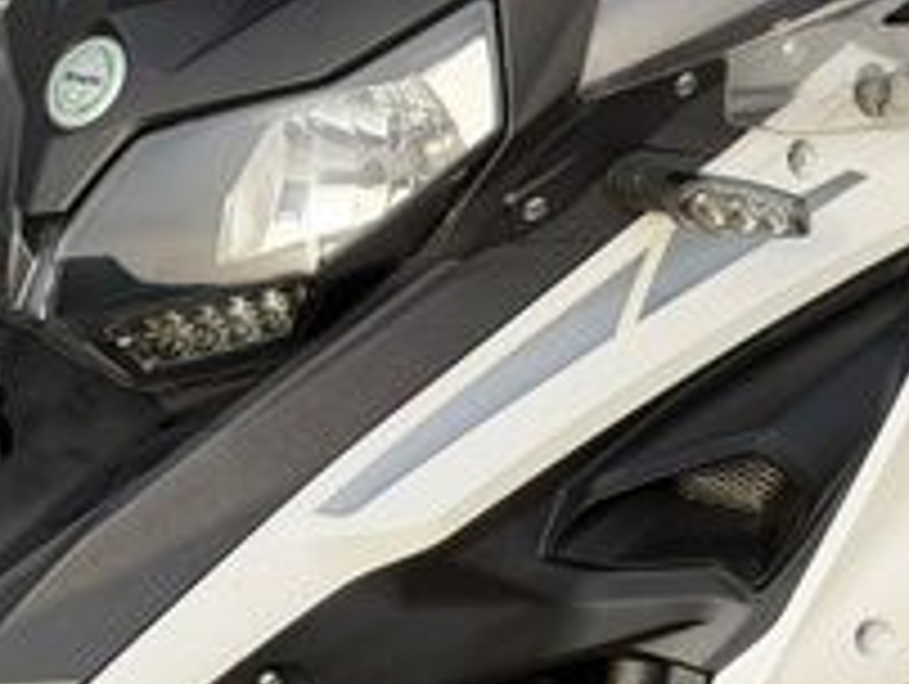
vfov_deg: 9.7
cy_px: -4
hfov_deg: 12.9
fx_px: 3996
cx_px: 824
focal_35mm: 152
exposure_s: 1/1608
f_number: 1.78
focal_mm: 6.76
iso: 64
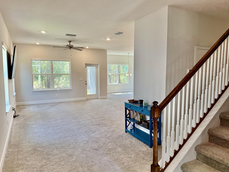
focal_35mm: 25
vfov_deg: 54.9
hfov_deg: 69.4
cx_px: 113
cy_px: 86
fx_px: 165
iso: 160
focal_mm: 6.76
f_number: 1.78
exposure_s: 1/120
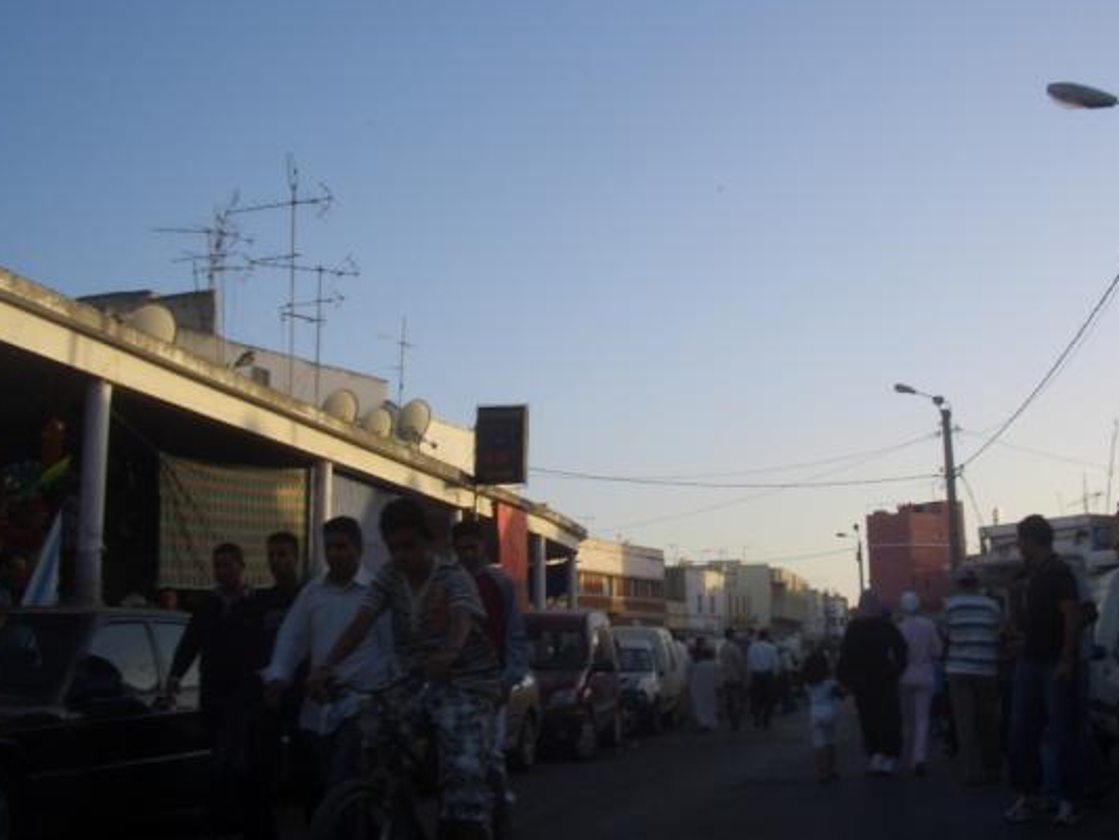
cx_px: 613
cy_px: 344
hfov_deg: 44.7
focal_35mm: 42
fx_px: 1358
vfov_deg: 34.3
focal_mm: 5.8
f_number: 4.3
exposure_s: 1/250
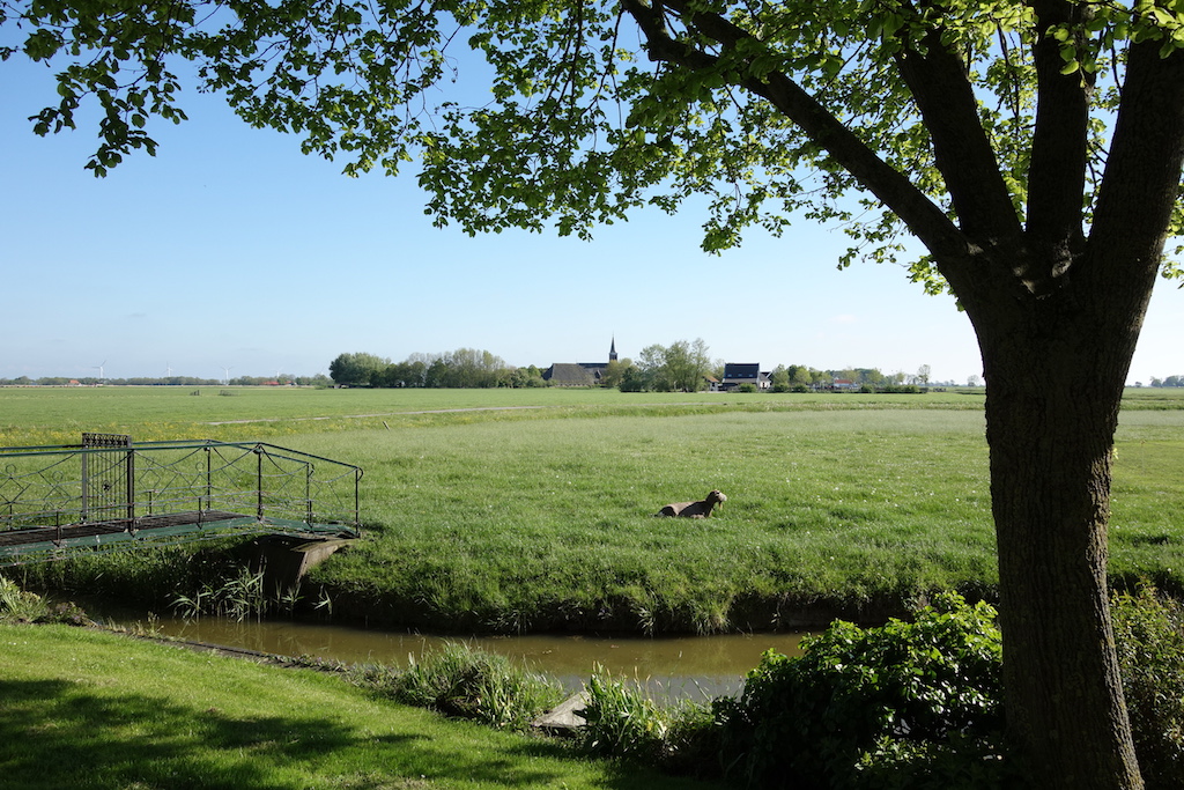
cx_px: 592
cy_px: 395
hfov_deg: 65.5
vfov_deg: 46.4
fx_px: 921
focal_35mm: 28
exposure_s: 1/320
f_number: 5.6
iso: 125
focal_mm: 10.4
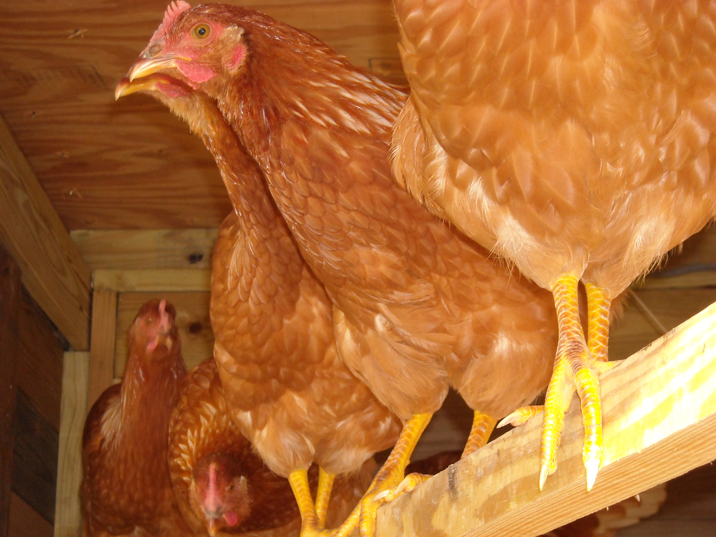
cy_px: 268
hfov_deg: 20.9
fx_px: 1944
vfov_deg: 15.7
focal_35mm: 94
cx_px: 358
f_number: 4.4
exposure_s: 1/125
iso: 200
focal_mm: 15.32
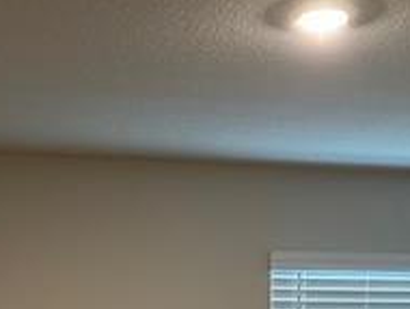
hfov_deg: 20.1
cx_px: 112
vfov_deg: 13.3
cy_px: 599
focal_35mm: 97
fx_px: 1150
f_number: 1.78
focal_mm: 6.86
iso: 320
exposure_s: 1/60
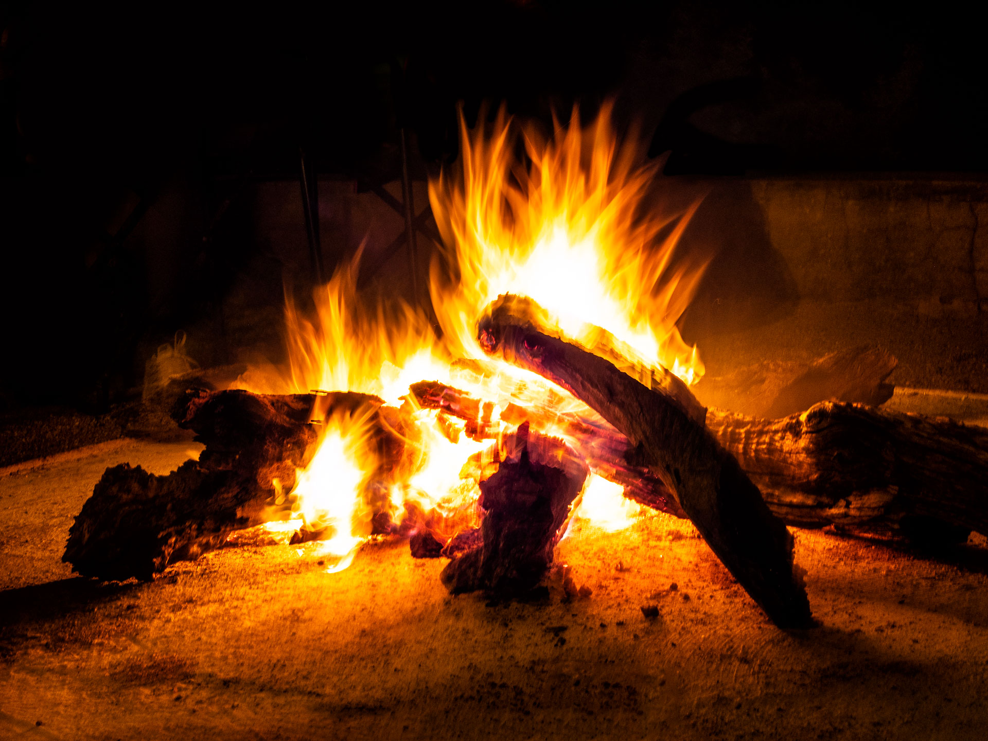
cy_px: 370
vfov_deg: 22.9
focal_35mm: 64
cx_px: 494
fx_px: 1827
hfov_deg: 30.3
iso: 200
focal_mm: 32
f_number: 11
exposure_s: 15
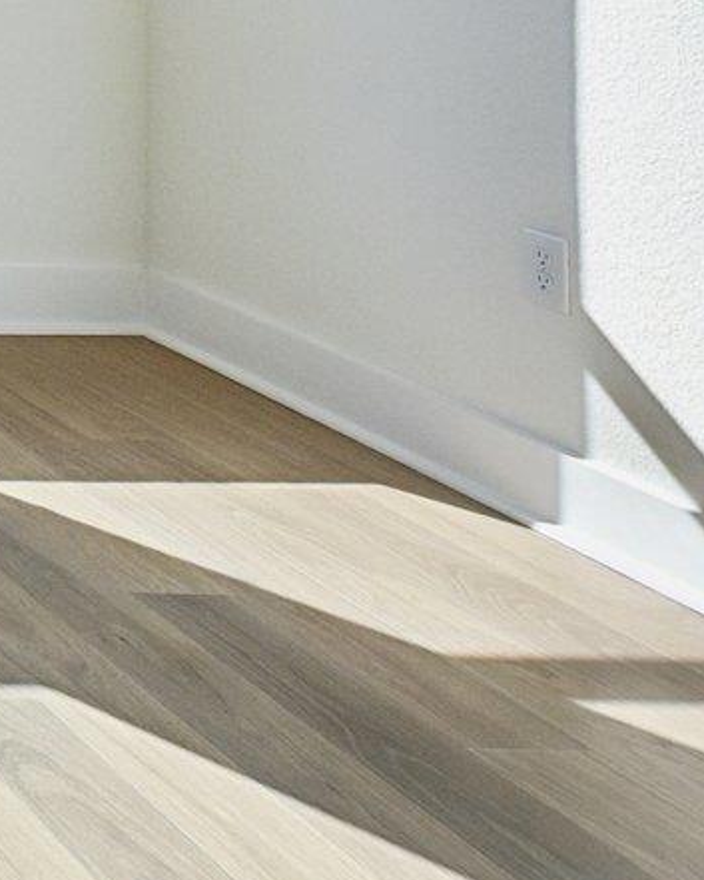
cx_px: -985
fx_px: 1588
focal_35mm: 61
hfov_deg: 15.0
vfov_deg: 26.8
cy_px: -218
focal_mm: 14
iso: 400
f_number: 8
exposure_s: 1/500
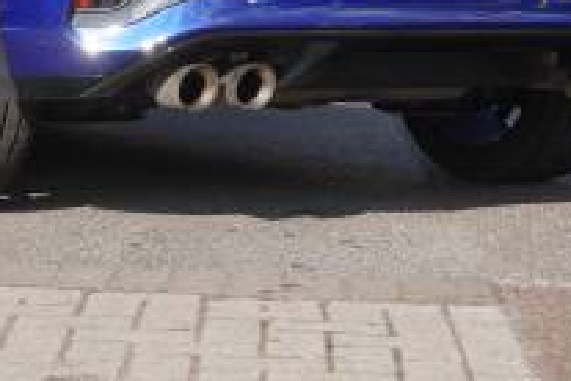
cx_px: 80
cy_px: -199
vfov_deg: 8.0
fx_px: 2649
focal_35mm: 167
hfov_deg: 12.2
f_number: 5.6
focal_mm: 36
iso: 100
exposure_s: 1/200
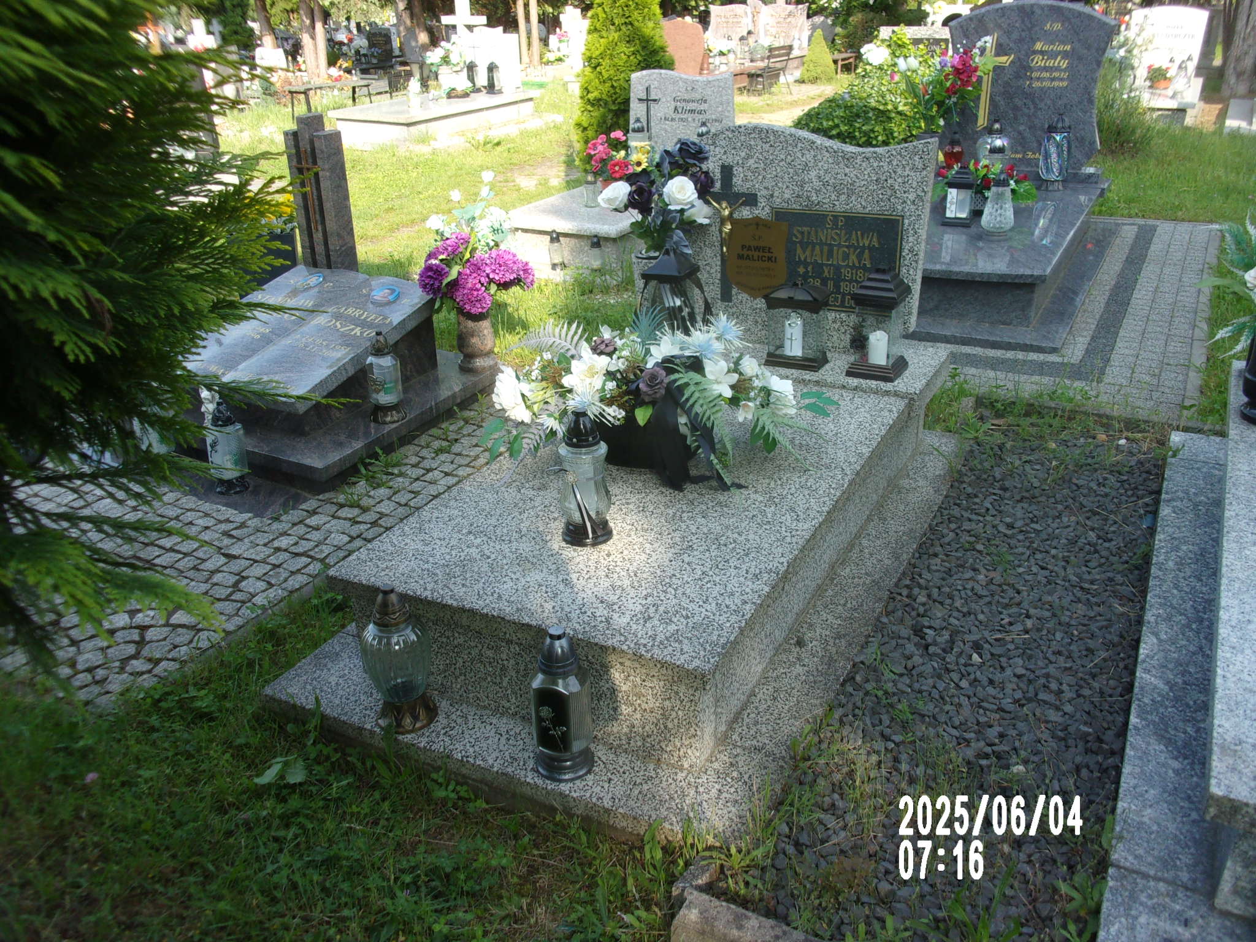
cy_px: 471
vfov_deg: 49.7
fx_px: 1016
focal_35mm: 28
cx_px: 628
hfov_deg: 63.4
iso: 80
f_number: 3.9
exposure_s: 1/160
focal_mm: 5.1
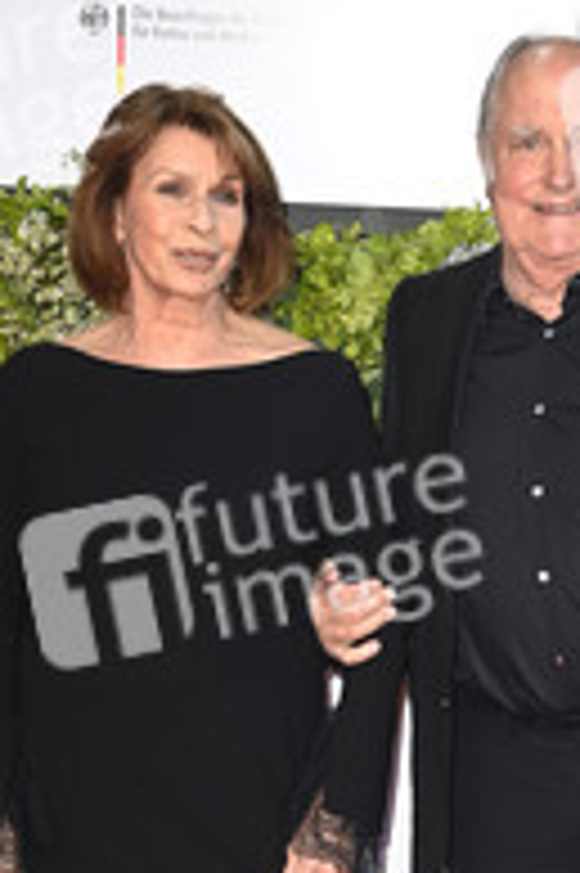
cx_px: 382
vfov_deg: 12.7
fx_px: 3897
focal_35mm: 161
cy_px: 788
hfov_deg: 8.5
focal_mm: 78
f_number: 6.3
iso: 400
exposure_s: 1/200
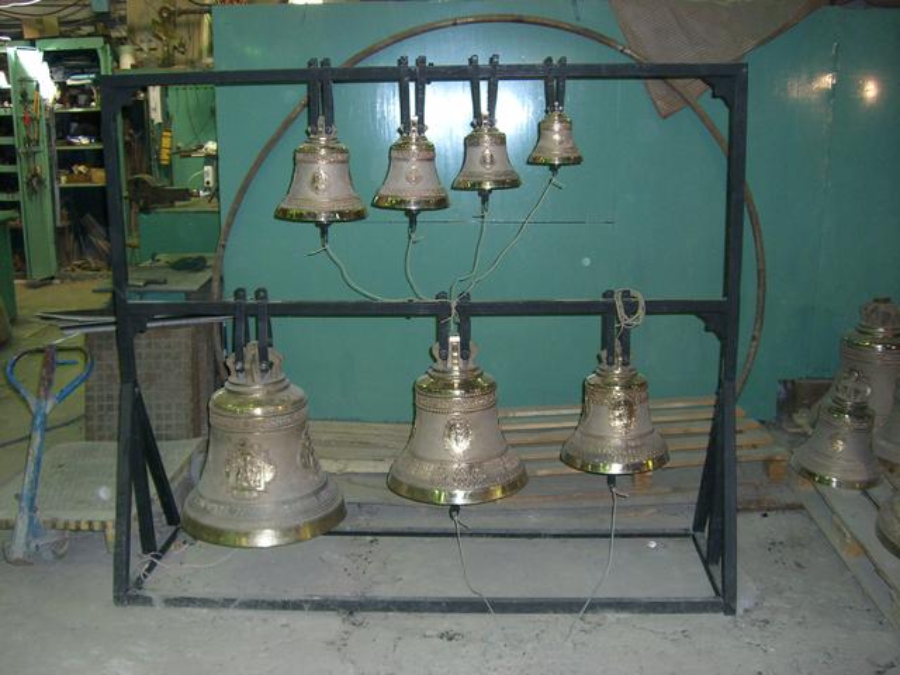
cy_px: 338
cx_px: 450
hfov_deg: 49.0
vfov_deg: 37.7
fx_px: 988
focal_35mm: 38
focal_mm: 6.2
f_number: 2.7
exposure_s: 1/60
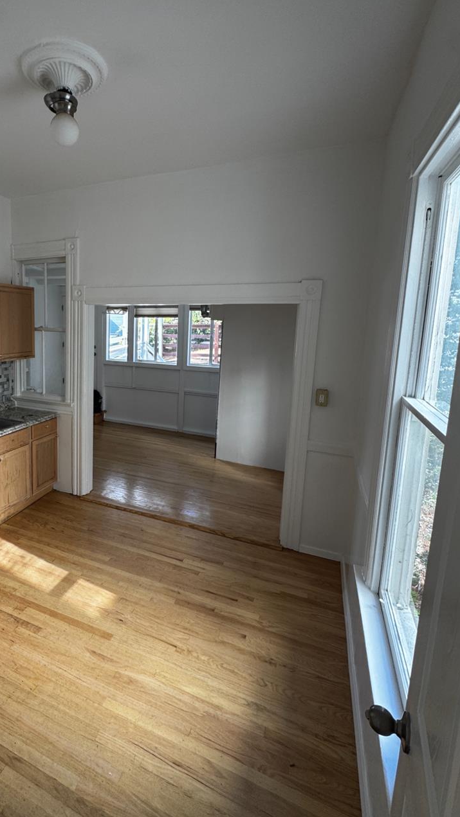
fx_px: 390
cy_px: 375
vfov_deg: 92.5
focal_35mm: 18
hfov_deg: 58.8
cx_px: 134
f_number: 2.2
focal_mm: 2.22
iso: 64
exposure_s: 1/99
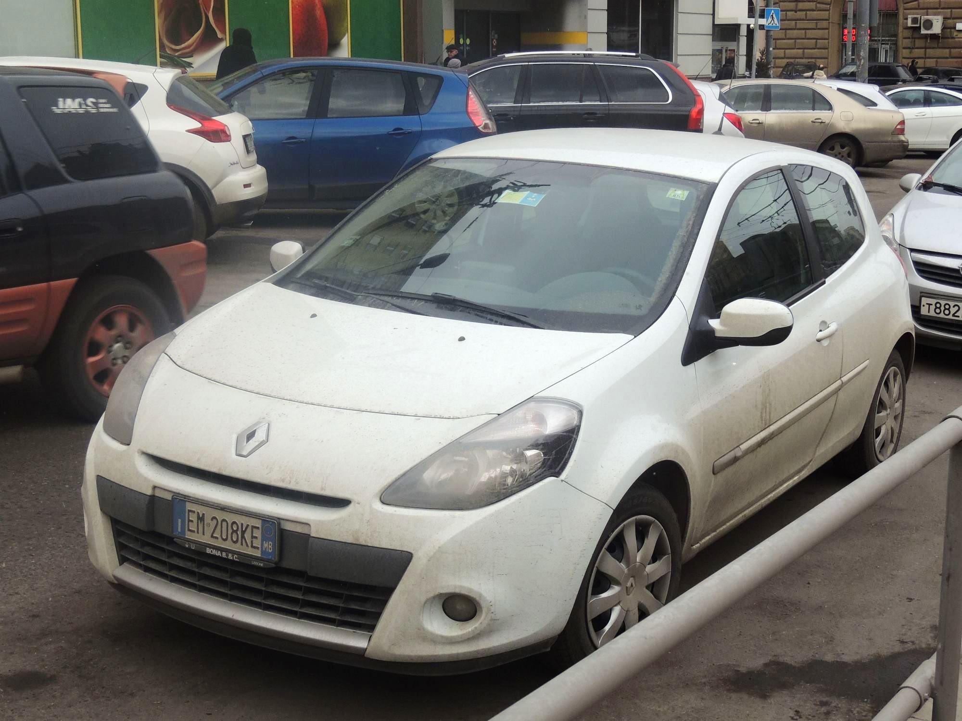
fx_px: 1306
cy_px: 360
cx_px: 481
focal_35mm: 47
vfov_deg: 30.9
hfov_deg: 40.4
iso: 100
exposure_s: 1/640
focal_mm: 8.3
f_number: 3.5
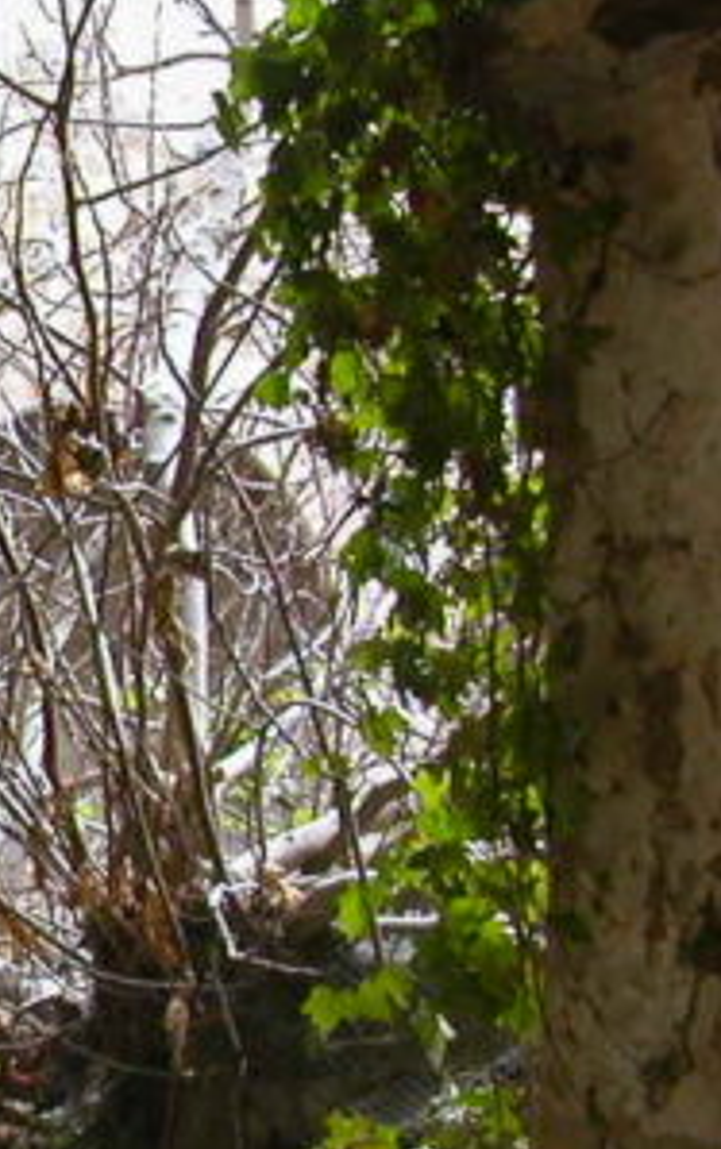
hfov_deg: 12.8
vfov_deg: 22.4
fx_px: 2884
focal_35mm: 92
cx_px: -605
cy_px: 823
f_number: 2.7
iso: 100
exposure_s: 1/85.9
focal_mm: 5.6
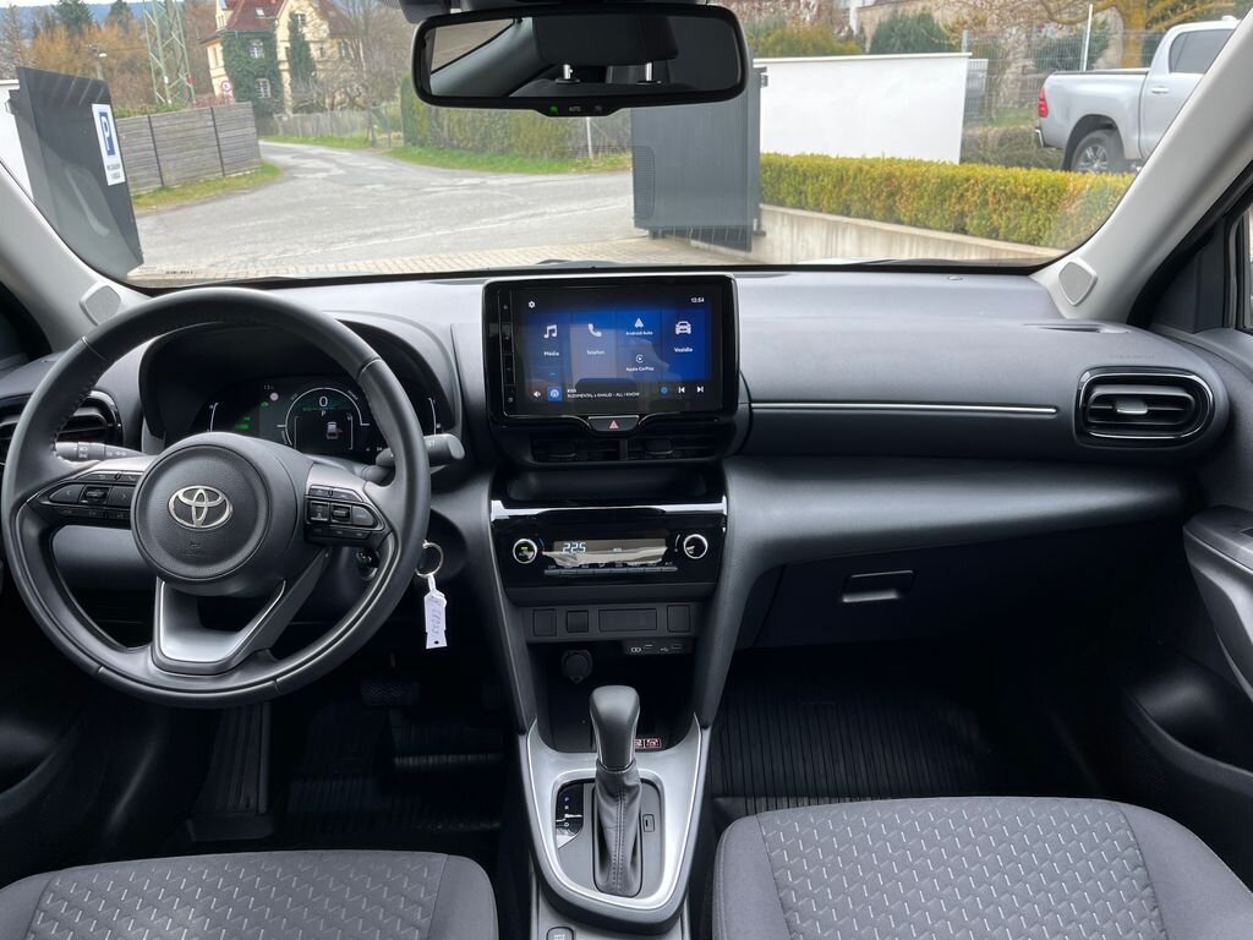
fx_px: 941
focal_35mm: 26
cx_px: 626
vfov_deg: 53.1
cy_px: 470
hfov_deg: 67.3
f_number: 1.6
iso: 40
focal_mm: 5.1
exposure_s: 1/231
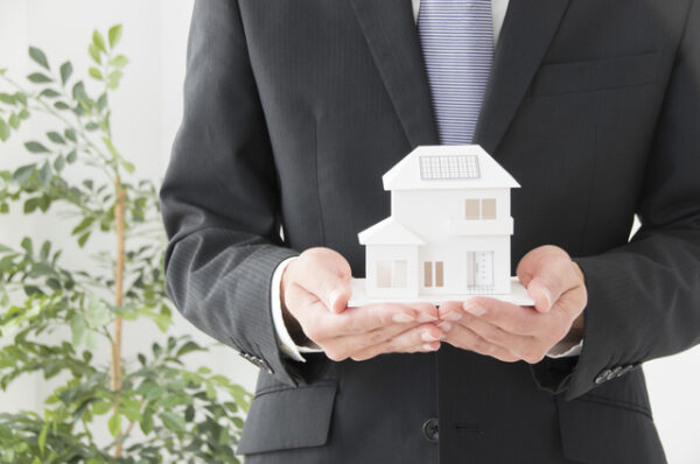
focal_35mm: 90
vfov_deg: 15.1
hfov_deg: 22.7
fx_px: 1747
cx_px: 350
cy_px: 232
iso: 100
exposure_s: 1/160
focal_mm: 60
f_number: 7.1
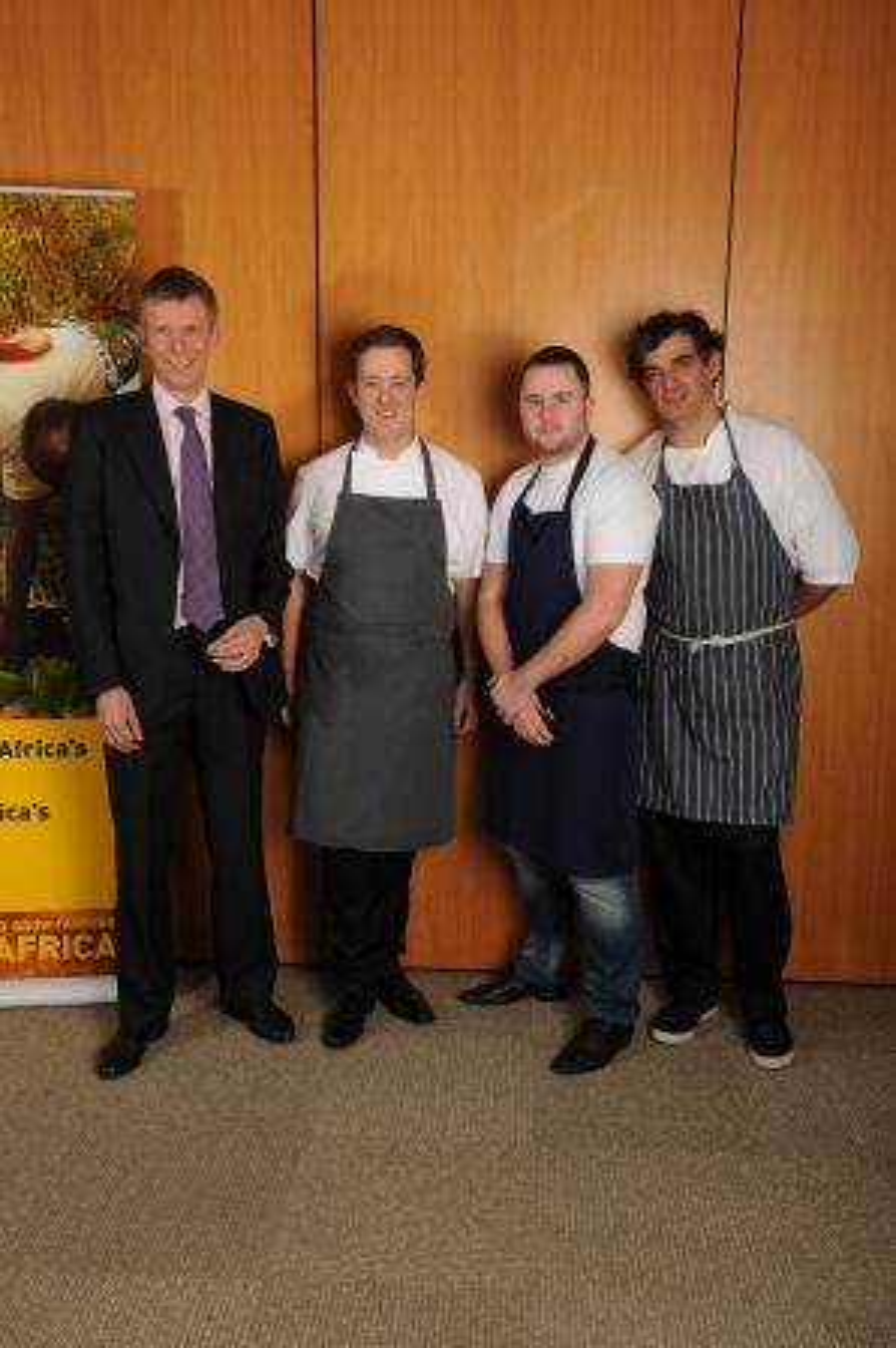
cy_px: 674
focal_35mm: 35
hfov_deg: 37.8
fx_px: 1309
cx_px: 448
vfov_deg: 54.5
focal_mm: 35
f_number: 11
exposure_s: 1/250
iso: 250
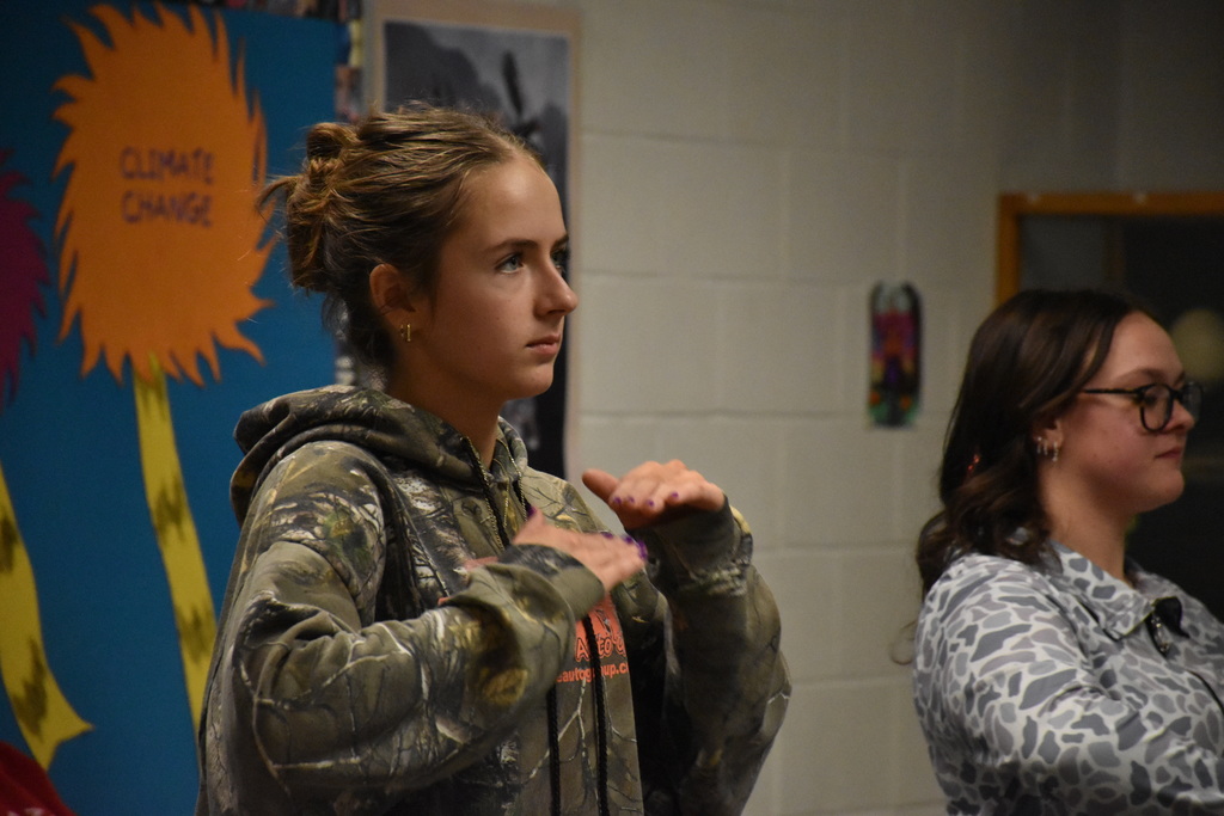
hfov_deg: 9.8
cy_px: 408
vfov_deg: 6.5
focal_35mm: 210
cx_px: 612
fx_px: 7141
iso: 5000
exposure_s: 1/400
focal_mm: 140
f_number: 5.6
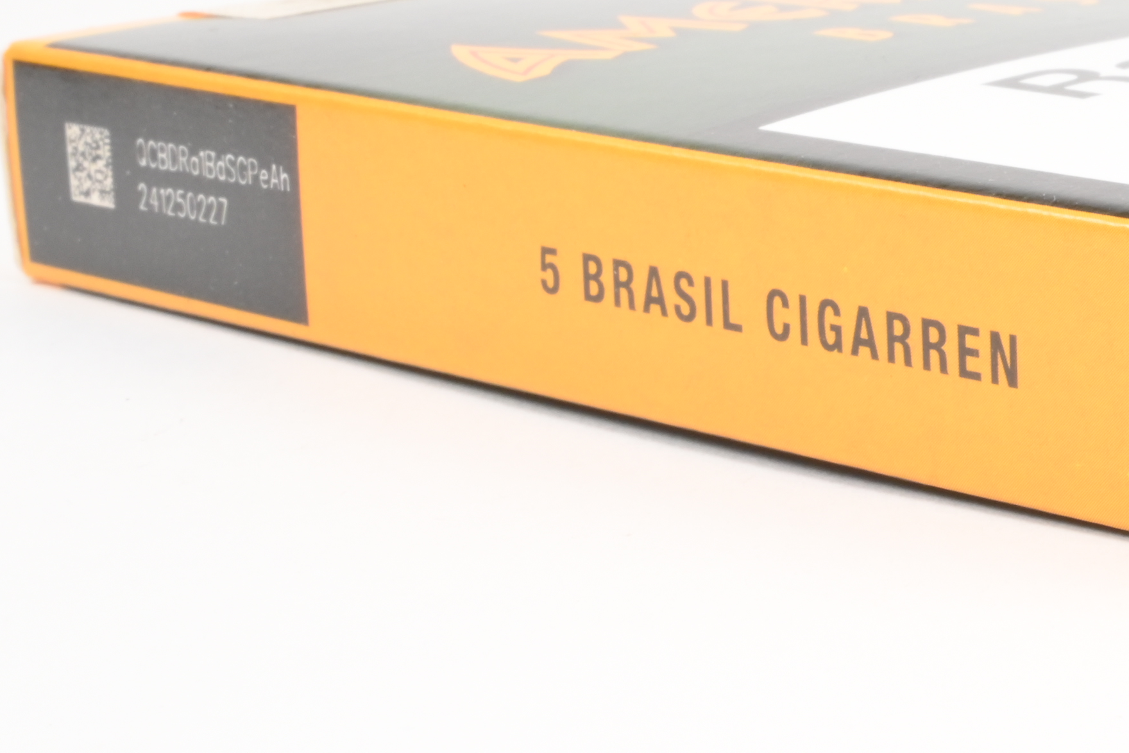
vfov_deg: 13.3
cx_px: 1254
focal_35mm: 103
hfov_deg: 19.0
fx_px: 3236
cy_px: 266
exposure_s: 1/15
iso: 640
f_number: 22
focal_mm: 29
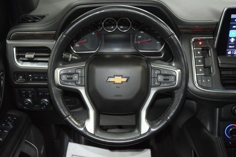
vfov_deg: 29.0
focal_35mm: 46
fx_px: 305
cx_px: 118
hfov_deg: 42.3
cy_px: 78
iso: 2500
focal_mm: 31
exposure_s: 1/40
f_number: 4
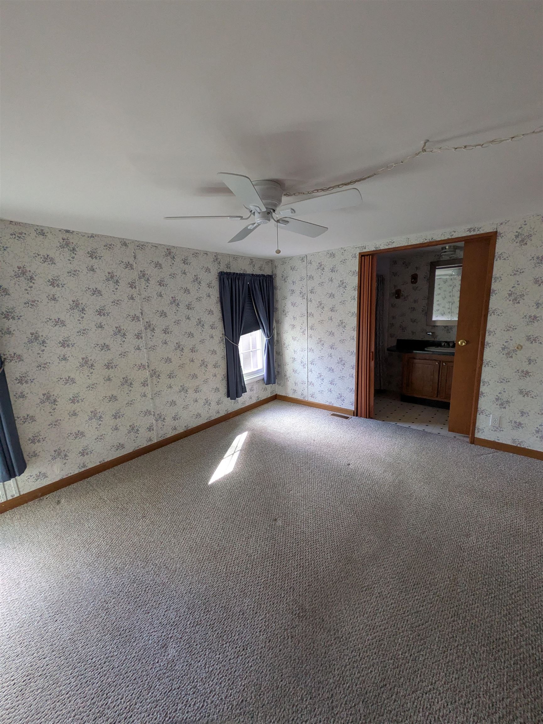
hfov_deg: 85.7
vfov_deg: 102.1
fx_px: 293
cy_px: 362
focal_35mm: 14
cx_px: 272
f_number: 2.2
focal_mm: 1.83
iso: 228
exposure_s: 1/60
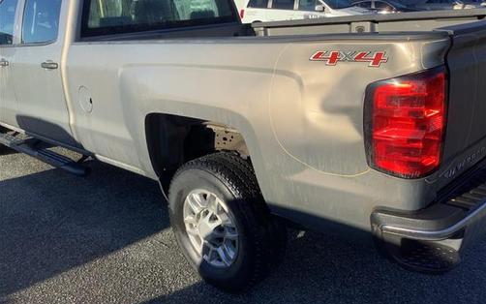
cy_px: 152
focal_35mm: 33
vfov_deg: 38.3
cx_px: 243
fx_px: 437
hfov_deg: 58.1
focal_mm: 3.3
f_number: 2.4
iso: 25
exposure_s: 1/959
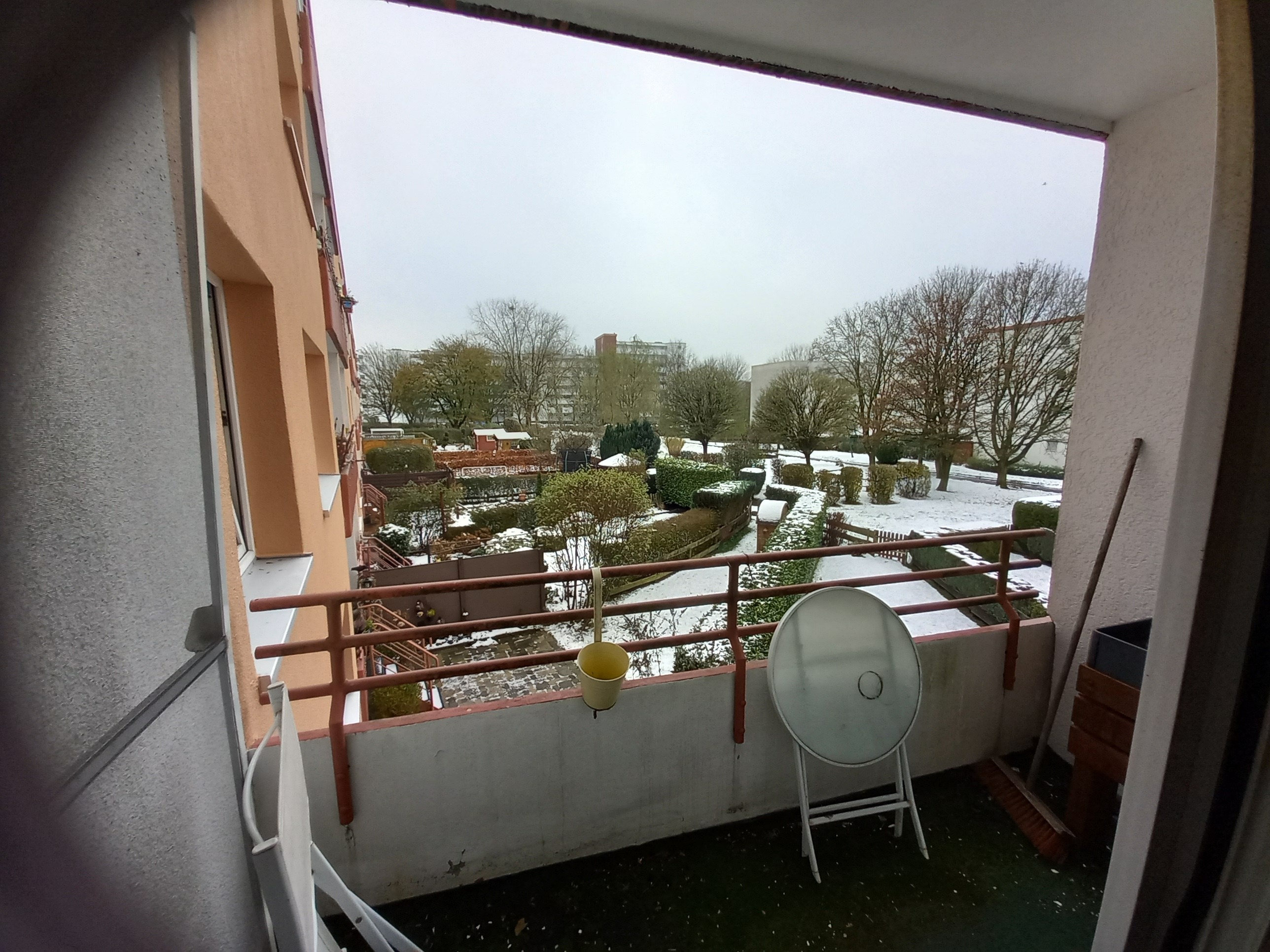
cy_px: 476
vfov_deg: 89.9
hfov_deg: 106.2
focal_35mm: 13
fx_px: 477
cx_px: 635
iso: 50
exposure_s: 1/213
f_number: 2.2
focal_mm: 1.13
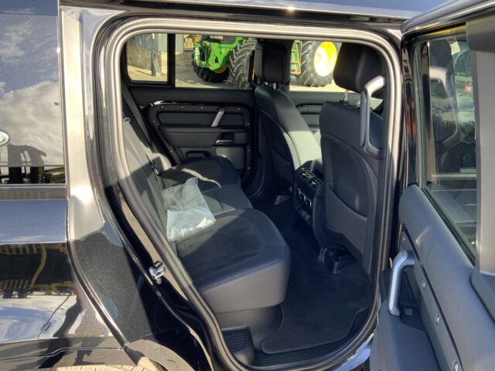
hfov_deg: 61.7
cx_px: 248
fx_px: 415
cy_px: 186
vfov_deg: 48.2
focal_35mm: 29
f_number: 1.8
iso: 25
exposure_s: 1/122
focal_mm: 3
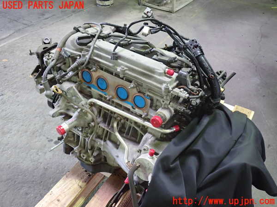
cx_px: 138
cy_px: 104
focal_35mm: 30
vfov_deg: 46.8
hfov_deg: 60.0
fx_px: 240
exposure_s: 1/30
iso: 500
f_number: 2.3
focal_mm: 5.4
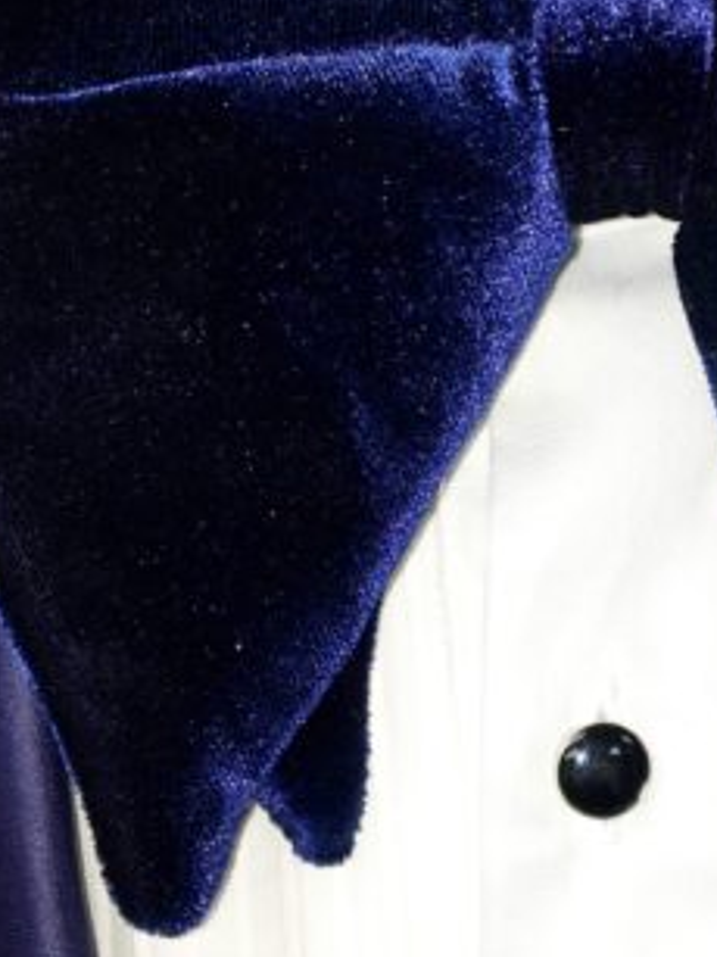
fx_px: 1741
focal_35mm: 63
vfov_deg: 30.7
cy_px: 513
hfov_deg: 22.7
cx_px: 639
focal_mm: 4.15
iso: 25
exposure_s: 1/83
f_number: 2.2
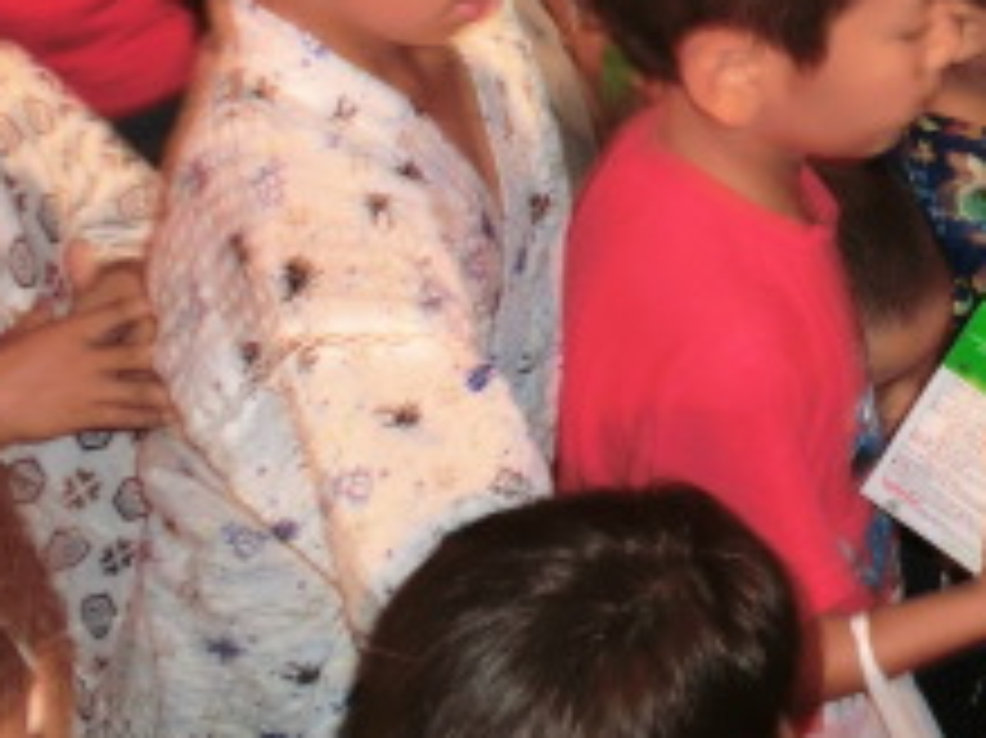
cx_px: 1018
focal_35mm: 82
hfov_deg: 22.8
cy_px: 153
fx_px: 2334
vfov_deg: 17.8
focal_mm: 5
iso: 400
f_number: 3
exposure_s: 1/8
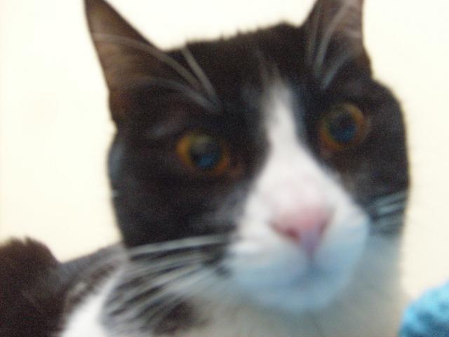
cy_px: 168
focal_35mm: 35
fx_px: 454
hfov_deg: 52.6
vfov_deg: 40.7
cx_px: 224
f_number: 2.8
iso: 200
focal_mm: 5.8
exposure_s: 1/4
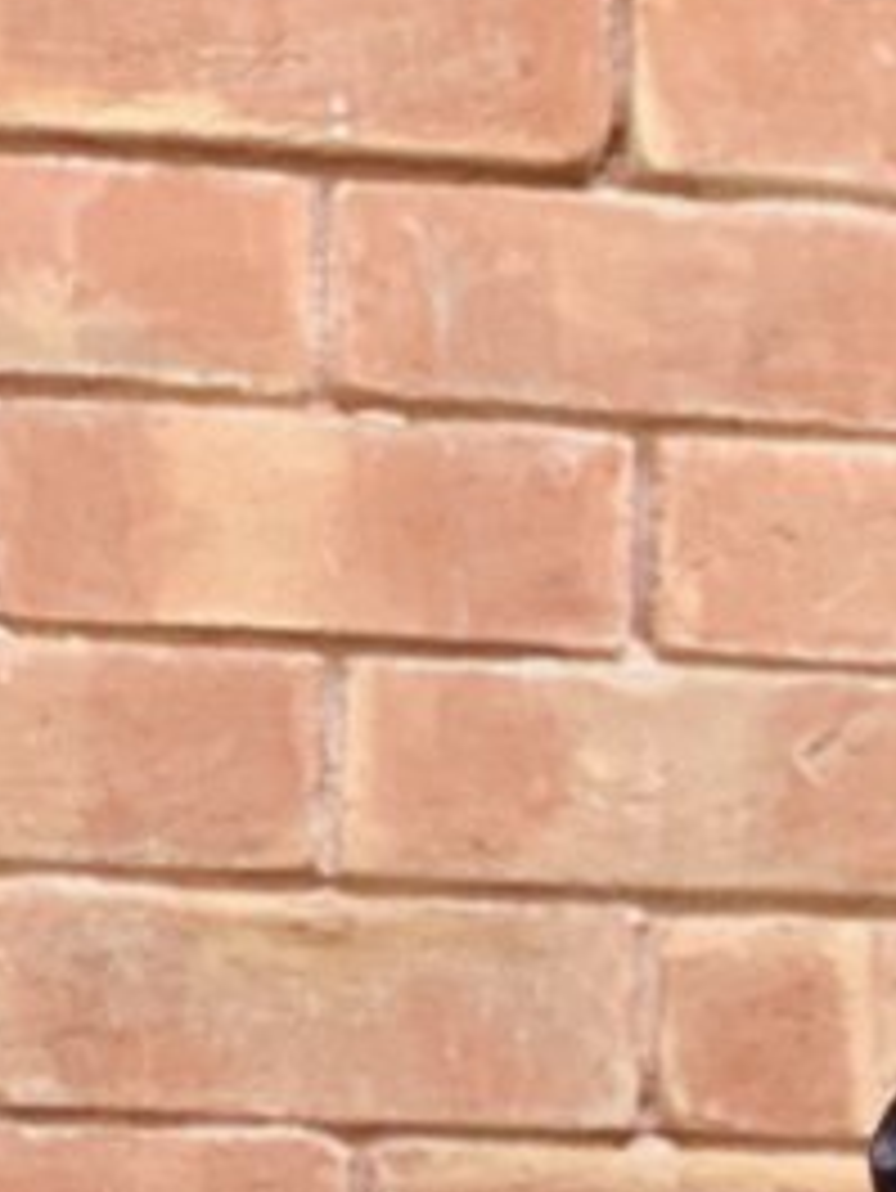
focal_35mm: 264
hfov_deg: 5.4
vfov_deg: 7.3
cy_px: 1943
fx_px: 9104
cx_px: 2233
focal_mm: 6
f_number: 2.4
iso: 125
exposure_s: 1/122
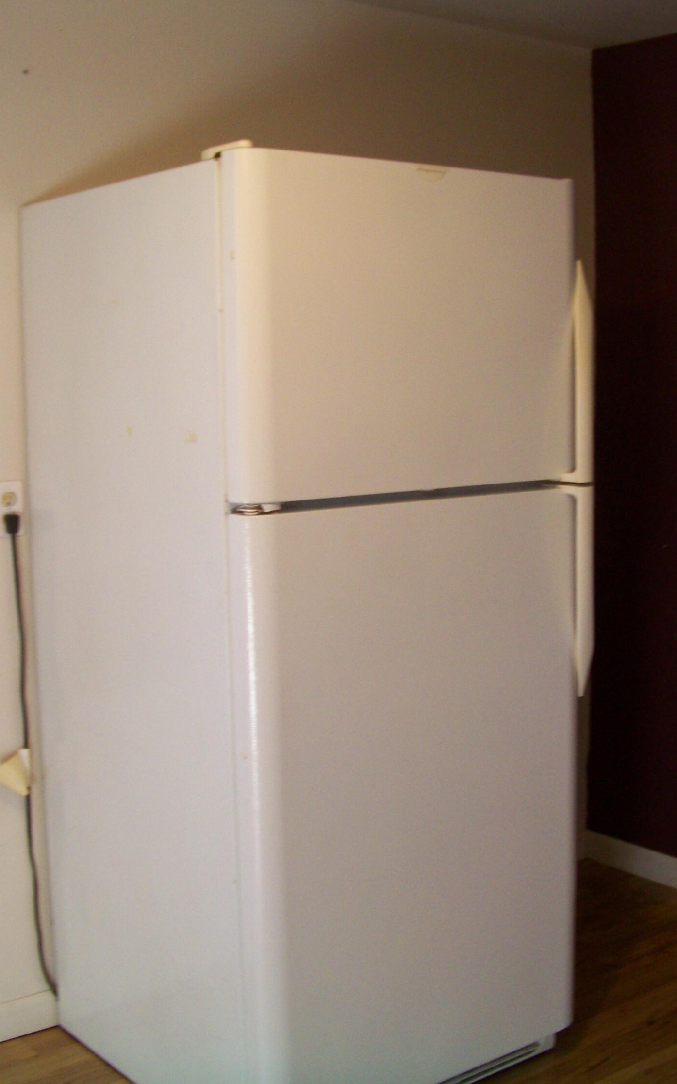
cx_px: 377
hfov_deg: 27.4
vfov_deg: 42.7
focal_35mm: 47
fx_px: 1388
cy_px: 541
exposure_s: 1/30
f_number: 2.8
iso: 160
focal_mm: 5.85
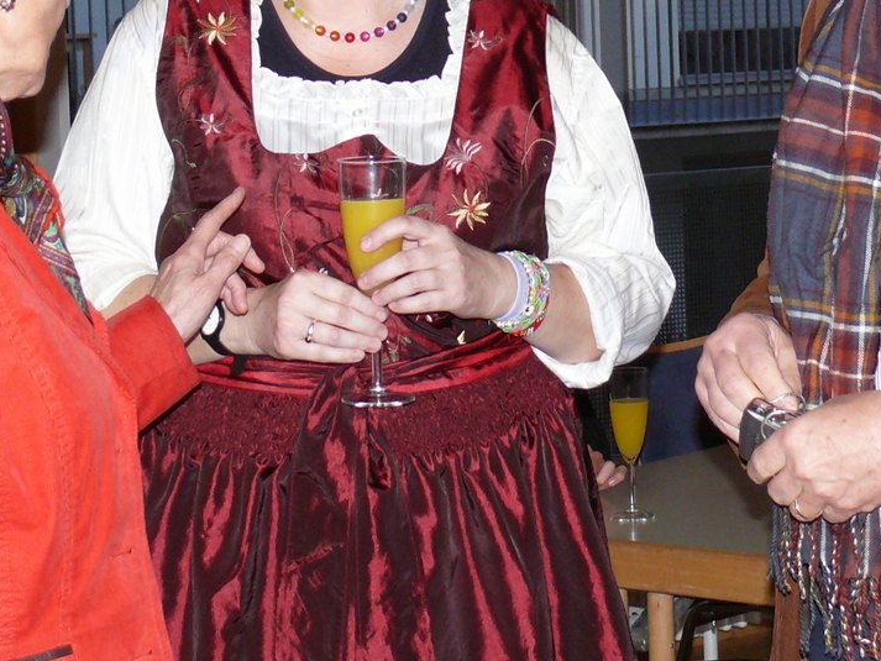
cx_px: 509
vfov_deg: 13.4
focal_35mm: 110
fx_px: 2800
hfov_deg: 17.9
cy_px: 89
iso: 160
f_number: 3.2
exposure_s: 1/30
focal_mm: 9.5
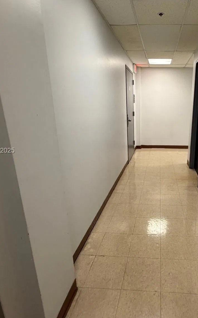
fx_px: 181
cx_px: 152
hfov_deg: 54.3
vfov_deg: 82.2
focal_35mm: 21
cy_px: 151
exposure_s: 1/60
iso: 320
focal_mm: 2.22
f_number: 2.2
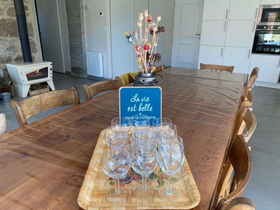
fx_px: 210
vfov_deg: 53.1
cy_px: 105
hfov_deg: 67.3
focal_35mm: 26
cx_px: 140
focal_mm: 4.25
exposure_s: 1/121
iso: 40
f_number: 1.8
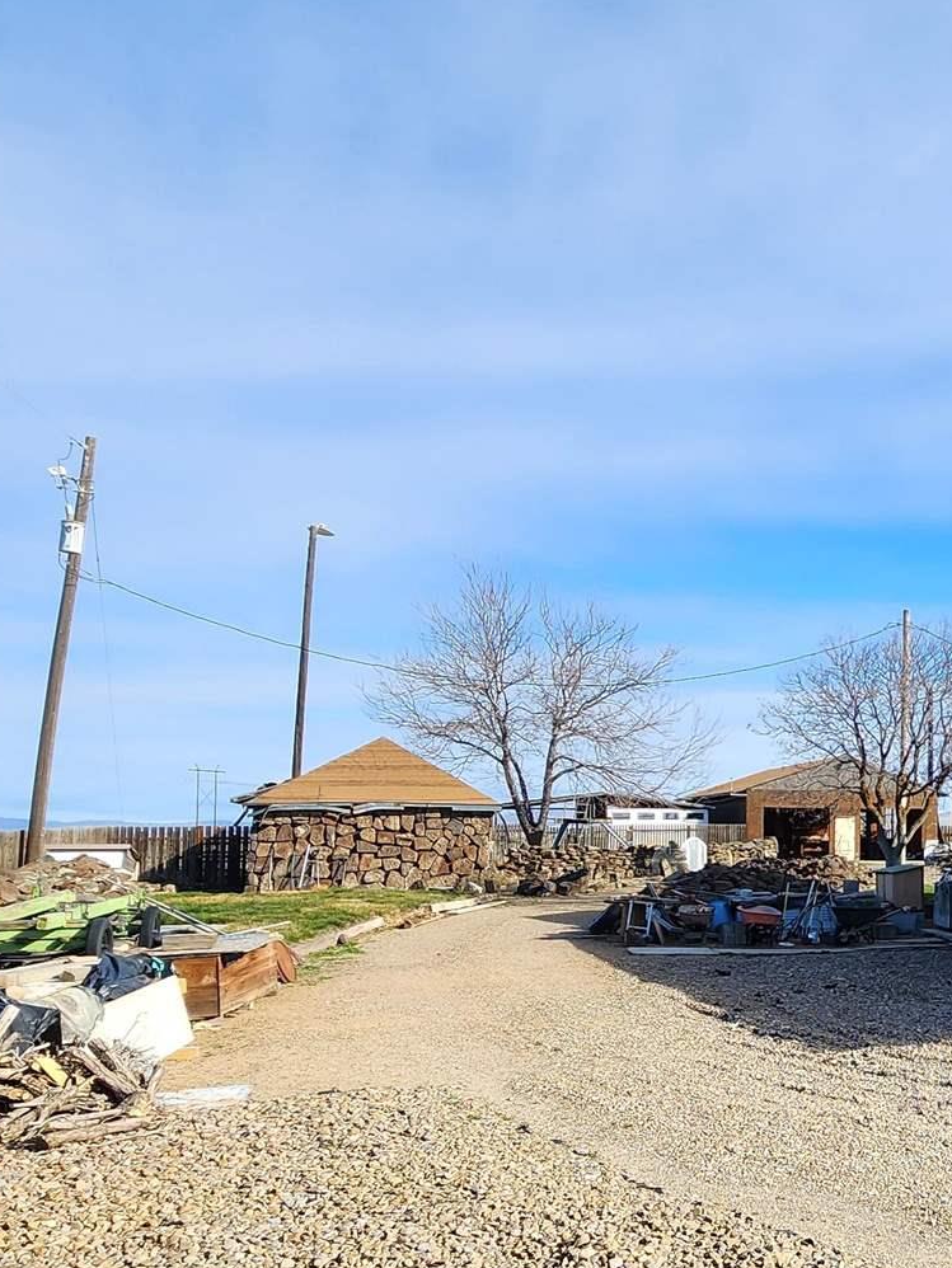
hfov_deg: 40.7
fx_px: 1100
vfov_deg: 59.4
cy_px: 765
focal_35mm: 30
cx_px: 960
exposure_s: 1/942
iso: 50
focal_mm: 2.2
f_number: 2.2
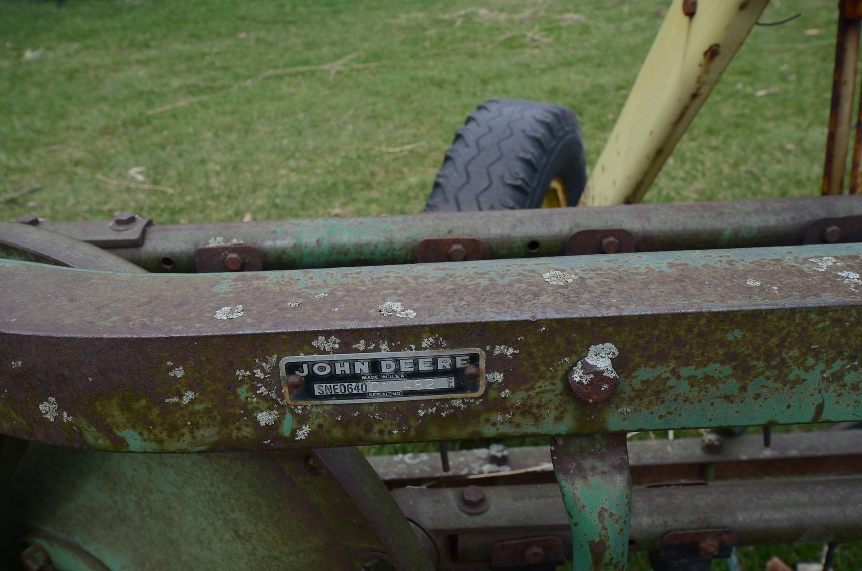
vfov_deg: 43.4
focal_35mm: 30
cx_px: 431
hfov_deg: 62.0
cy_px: 286
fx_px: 717
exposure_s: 1/250
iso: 250
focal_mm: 20
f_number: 8
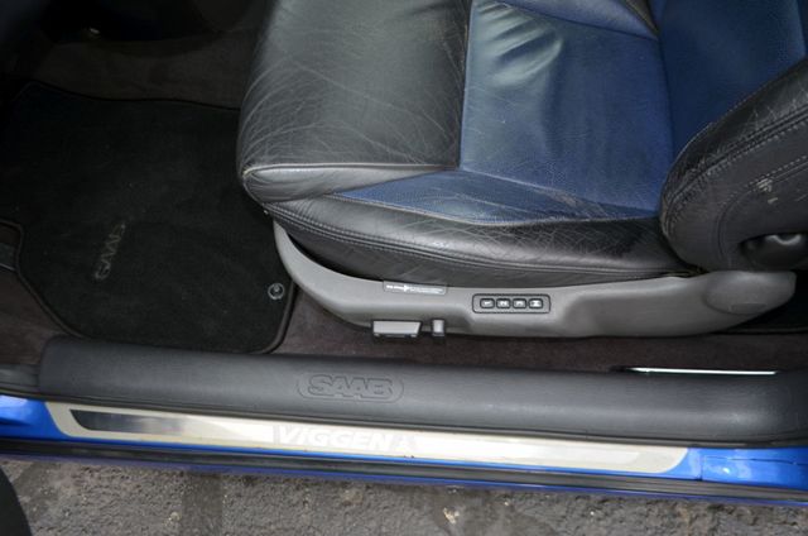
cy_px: 268
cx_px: 404
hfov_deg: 62.0
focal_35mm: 30
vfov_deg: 43.4
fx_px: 672
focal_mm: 20
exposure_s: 1/200
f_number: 3.8
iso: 200
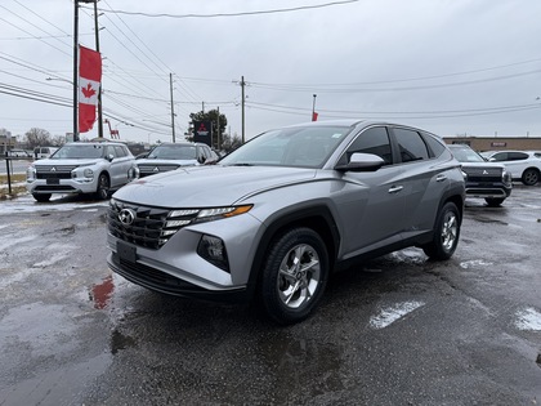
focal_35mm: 24
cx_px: 270
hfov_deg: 71.6
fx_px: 375
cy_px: 203
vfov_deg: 56.8
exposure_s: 1/1139
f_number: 1.78
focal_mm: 6.76
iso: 80
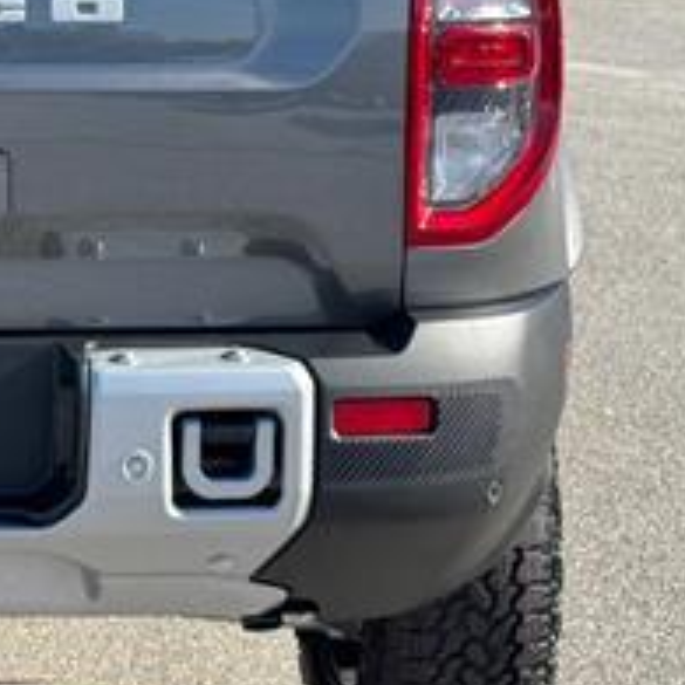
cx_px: -116
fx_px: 3112
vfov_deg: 12.5
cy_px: 91
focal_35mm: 139
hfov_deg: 12.3
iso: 64
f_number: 1.78
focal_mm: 6.76
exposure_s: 1/1524
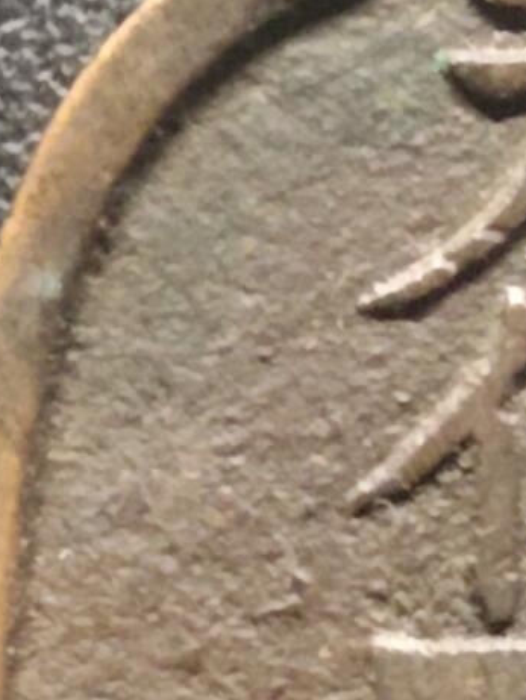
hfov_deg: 7.6
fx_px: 3947
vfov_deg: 9.9
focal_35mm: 195
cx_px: 618
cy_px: 924
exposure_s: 1/16.7
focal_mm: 3.42
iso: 1600
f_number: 2.2
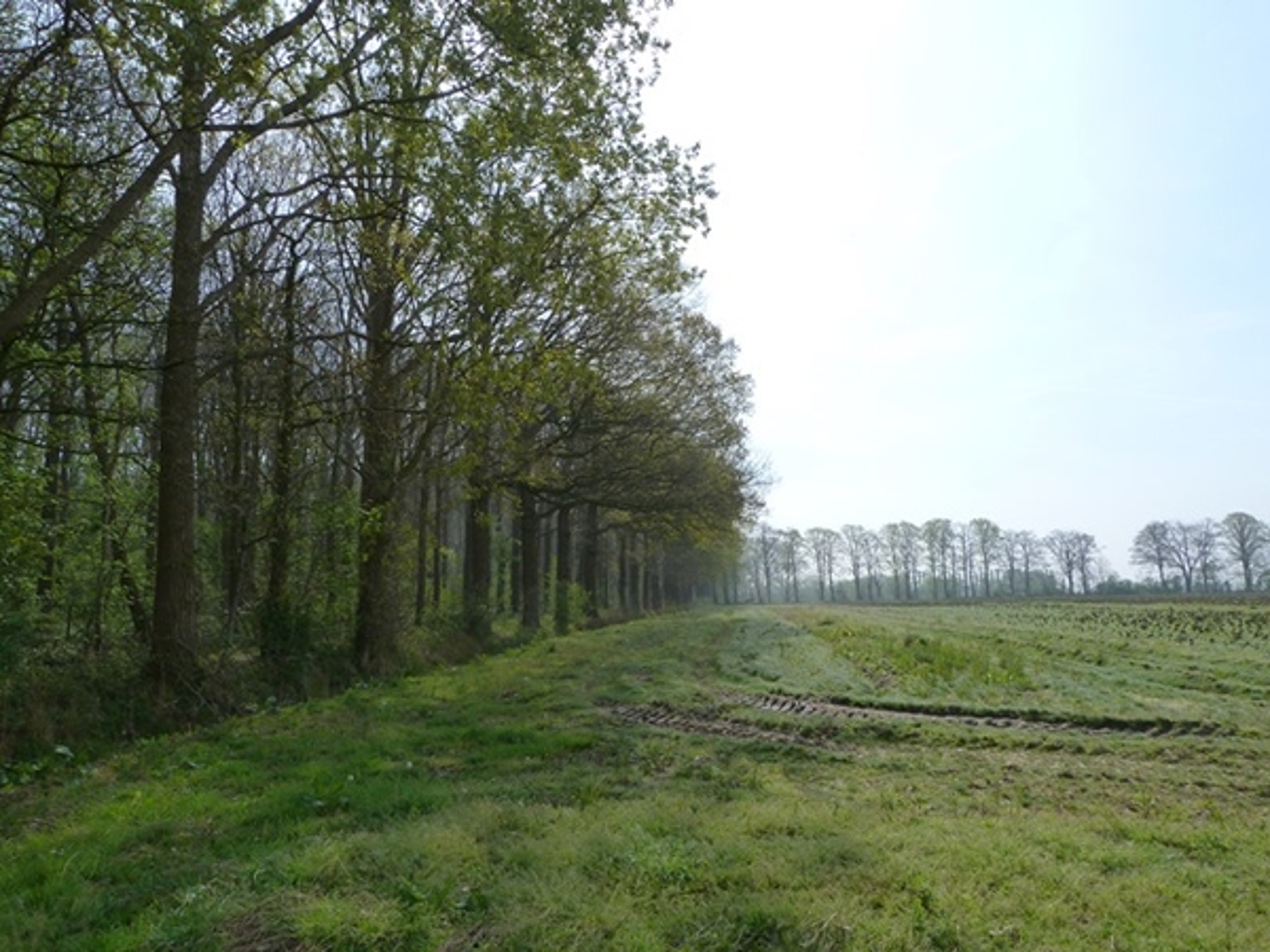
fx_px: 917
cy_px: 476
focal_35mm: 25
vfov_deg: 54.9
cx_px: 635
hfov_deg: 69.4
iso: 125
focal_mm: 4.5
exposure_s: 1/400
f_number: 5.6
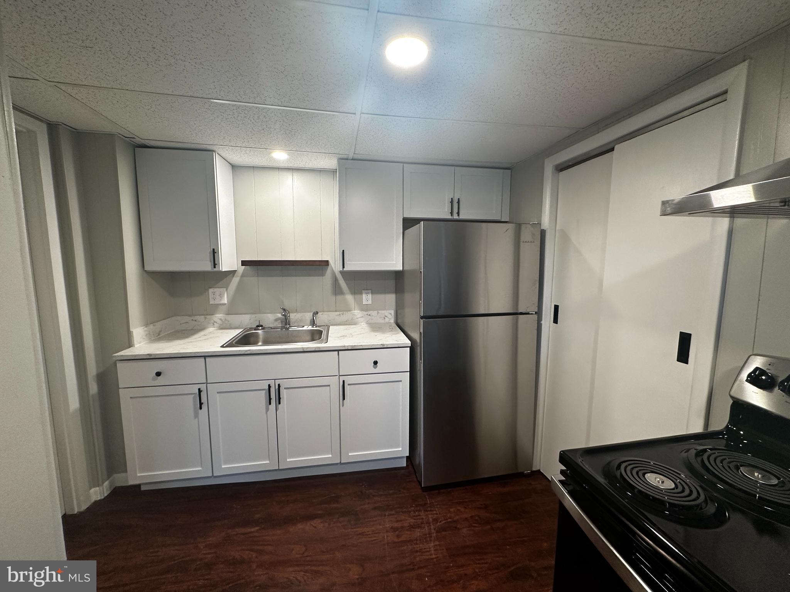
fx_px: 320
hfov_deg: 102.1
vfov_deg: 85.7
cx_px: 395
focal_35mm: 14
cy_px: 296
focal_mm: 2.22
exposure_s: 1/60
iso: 160
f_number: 2.2
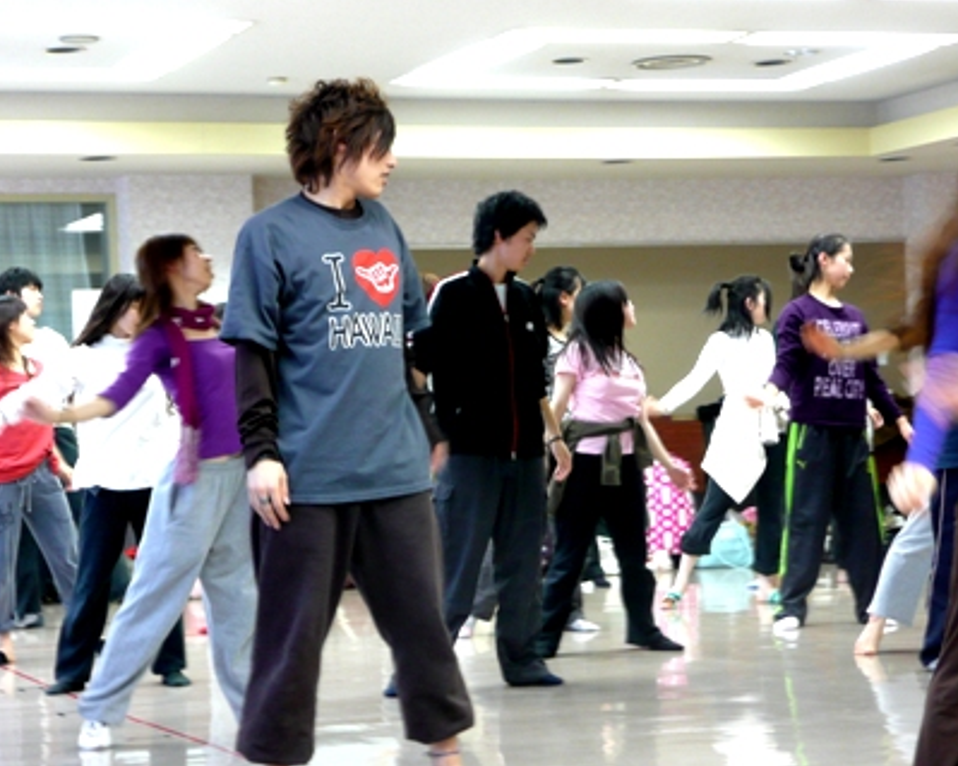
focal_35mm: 101
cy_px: 381
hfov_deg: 19.0
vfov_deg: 15.2
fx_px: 2863
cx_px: 492
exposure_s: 1/13
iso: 200
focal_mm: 15.7
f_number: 4.7
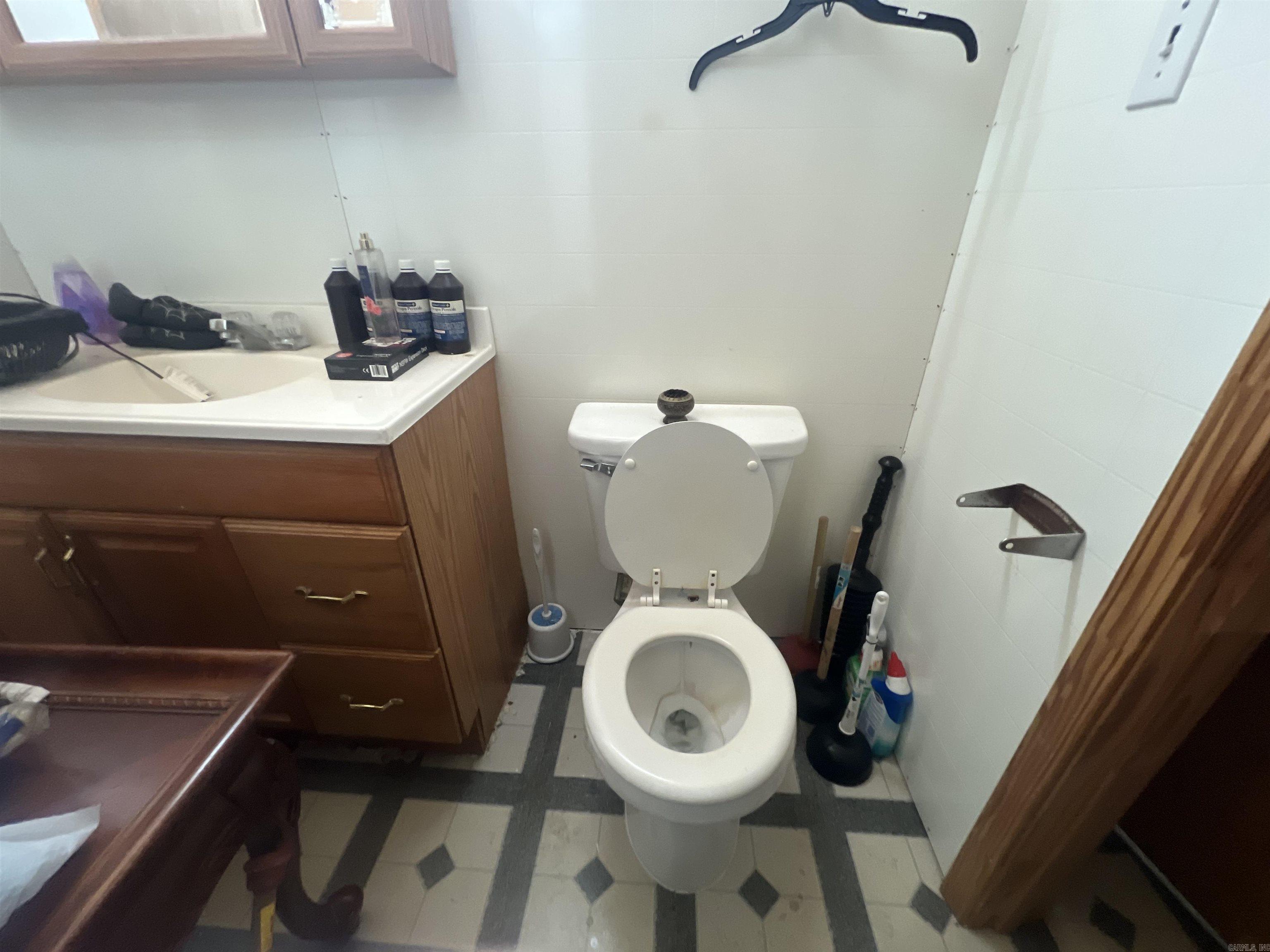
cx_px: 635
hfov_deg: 106.2
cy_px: 476
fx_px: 477
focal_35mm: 13
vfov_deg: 89.9
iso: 640
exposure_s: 1/60
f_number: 1.8
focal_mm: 1.57
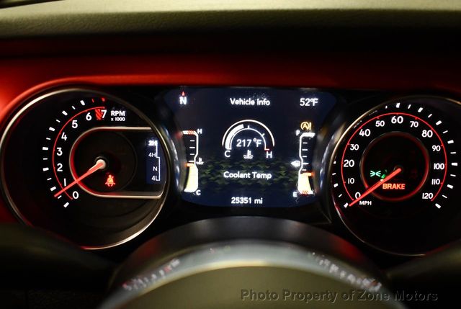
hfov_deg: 48.4
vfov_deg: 33.5
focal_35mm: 40
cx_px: 230
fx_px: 513
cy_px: 154
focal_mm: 20
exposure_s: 1/125
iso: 1800
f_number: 3.5
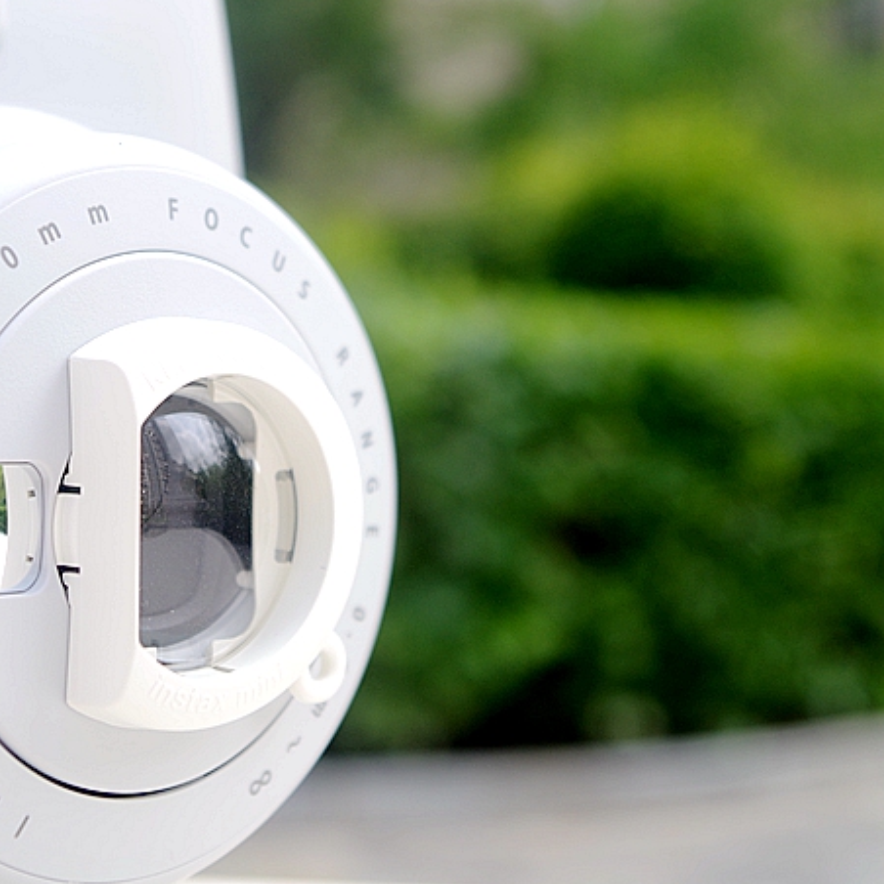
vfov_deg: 27.3
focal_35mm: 63
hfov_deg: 27.3
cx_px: 385
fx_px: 1820
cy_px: 368
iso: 100
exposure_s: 1/125
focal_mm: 28.13
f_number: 4.5
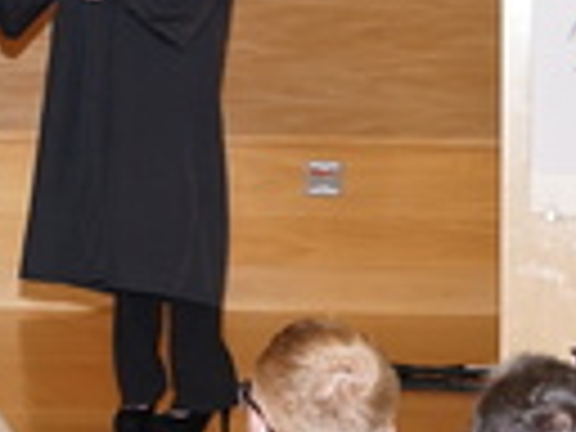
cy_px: -223
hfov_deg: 10.6
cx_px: -263
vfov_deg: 8.0
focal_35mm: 181
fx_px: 3012
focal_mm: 51
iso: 1600
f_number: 4.5
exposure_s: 1/80
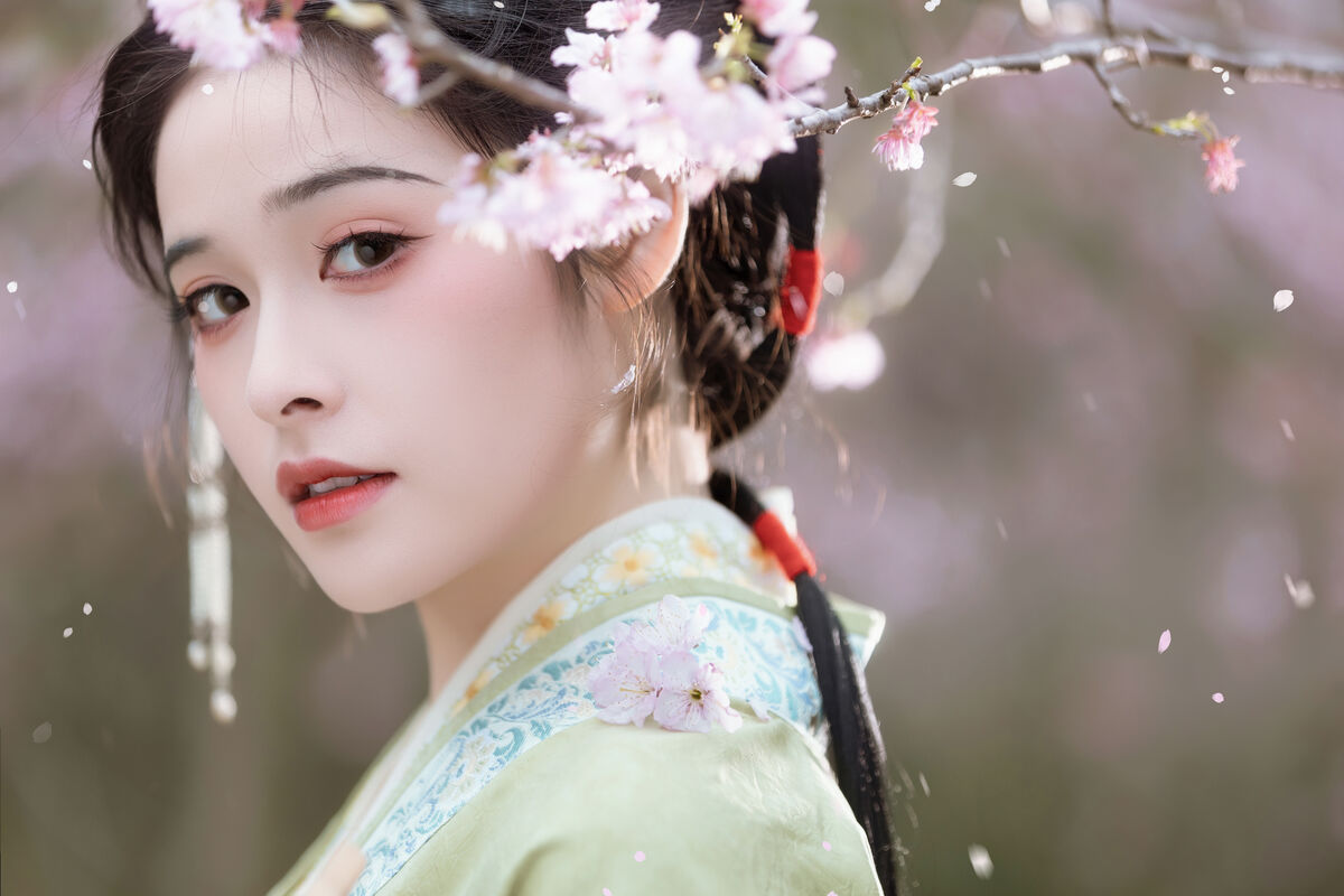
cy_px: 448
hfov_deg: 15.8
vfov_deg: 10.5
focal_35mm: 130
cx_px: 672
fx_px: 4853
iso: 125
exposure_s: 1/500
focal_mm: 130
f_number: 2.8
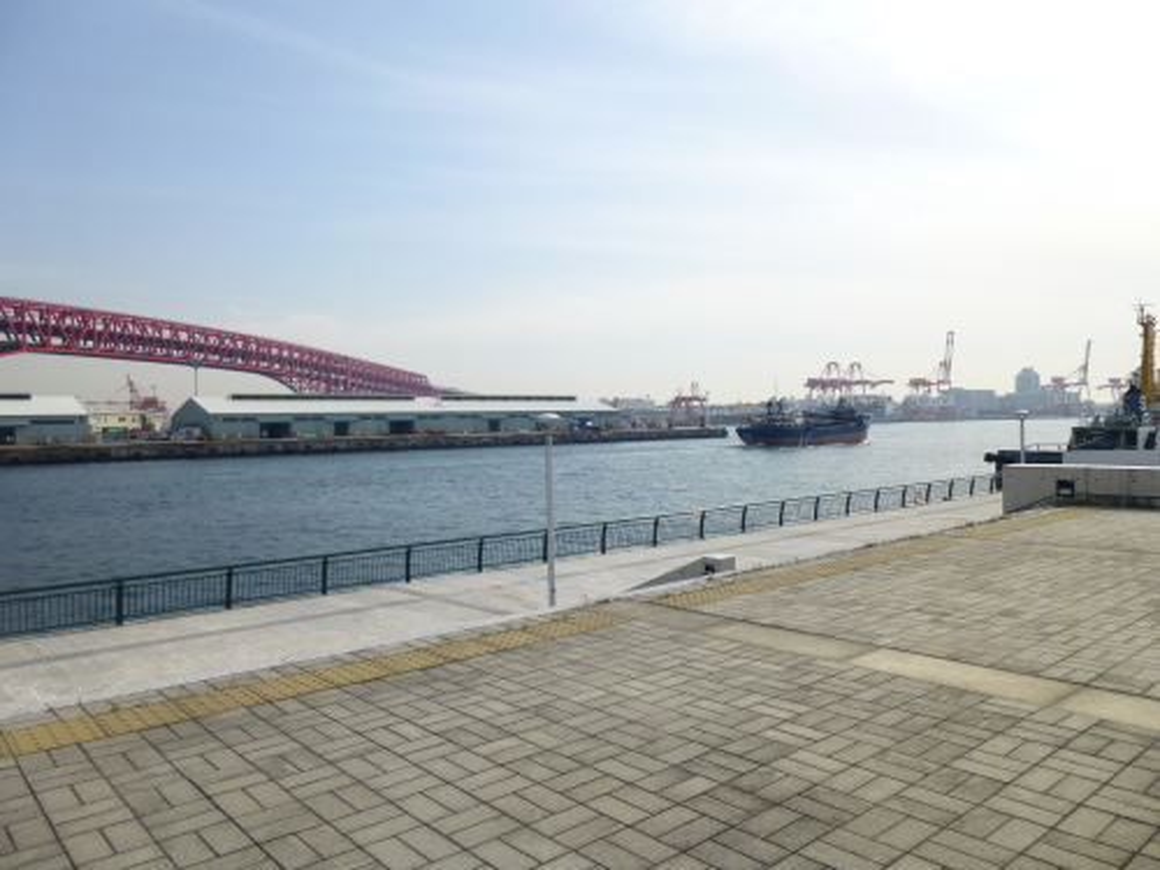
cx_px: 580
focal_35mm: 25
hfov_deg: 69.4
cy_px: 435
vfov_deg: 54.9
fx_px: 838
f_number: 9
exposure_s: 1/200
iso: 100
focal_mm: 4.5
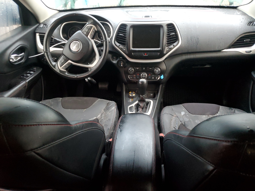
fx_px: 192
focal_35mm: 26
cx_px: 128
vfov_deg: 53.1
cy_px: 96
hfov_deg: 67.3
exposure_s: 1/60.2
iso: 243
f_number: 1.5
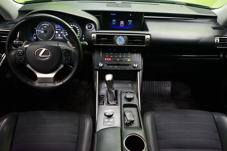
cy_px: 76
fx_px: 183
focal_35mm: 29
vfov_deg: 45.0
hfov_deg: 63.7
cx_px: 114
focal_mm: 29
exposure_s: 1/80
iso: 6400
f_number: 3.5
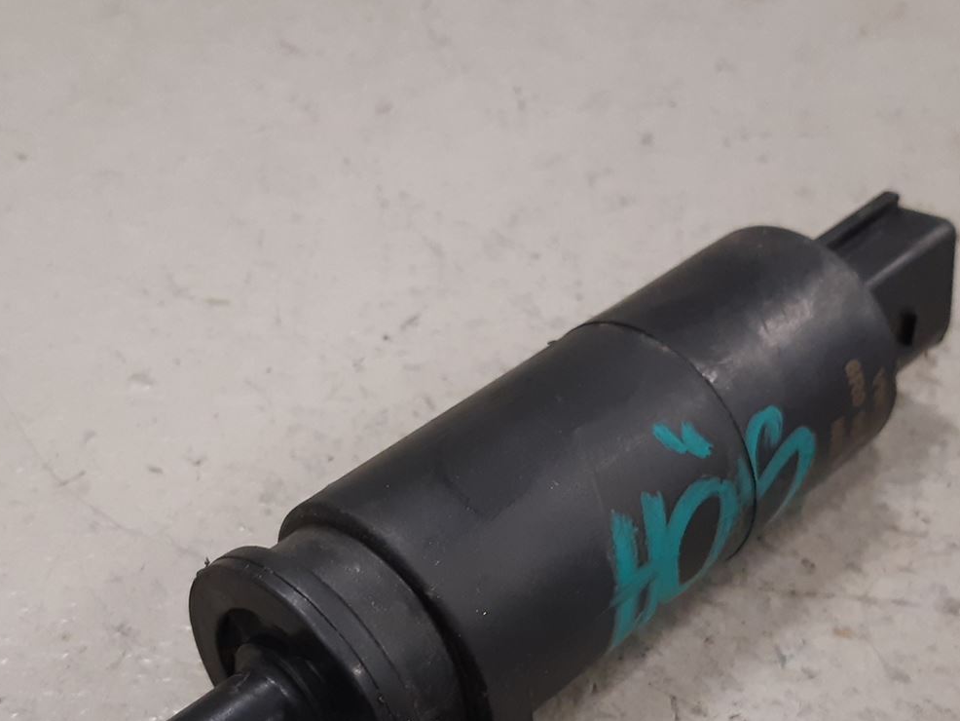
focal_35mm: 54
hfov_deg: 35.5
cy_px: 568
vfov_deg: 26.6
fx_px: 1498
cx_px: 499
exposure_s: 1/50
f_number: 1.7
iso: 160
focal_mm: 3.93
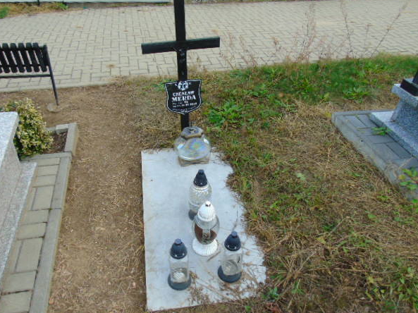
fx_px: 326
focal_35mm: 27
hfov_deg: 65.3
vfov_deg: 51.3
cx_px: 196
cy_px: 159
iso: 80
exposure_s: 1/160
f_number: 3.4
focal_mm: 4.4
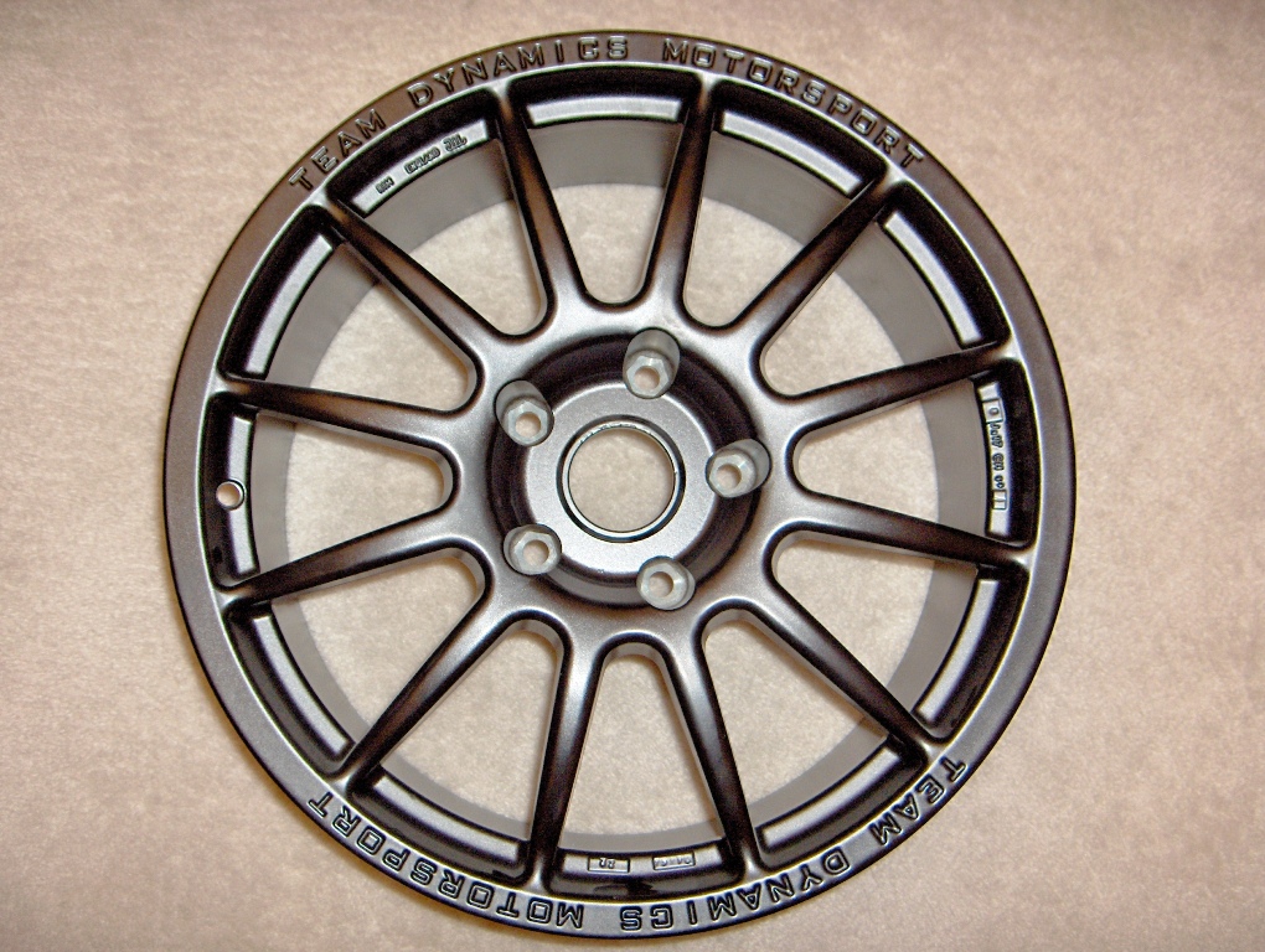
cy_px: 476
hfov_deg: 47.8
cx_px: 632
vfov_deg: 36.9
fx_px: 1427
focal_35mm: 39
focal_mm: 8
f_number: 2.8
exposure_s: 1/60
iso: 100
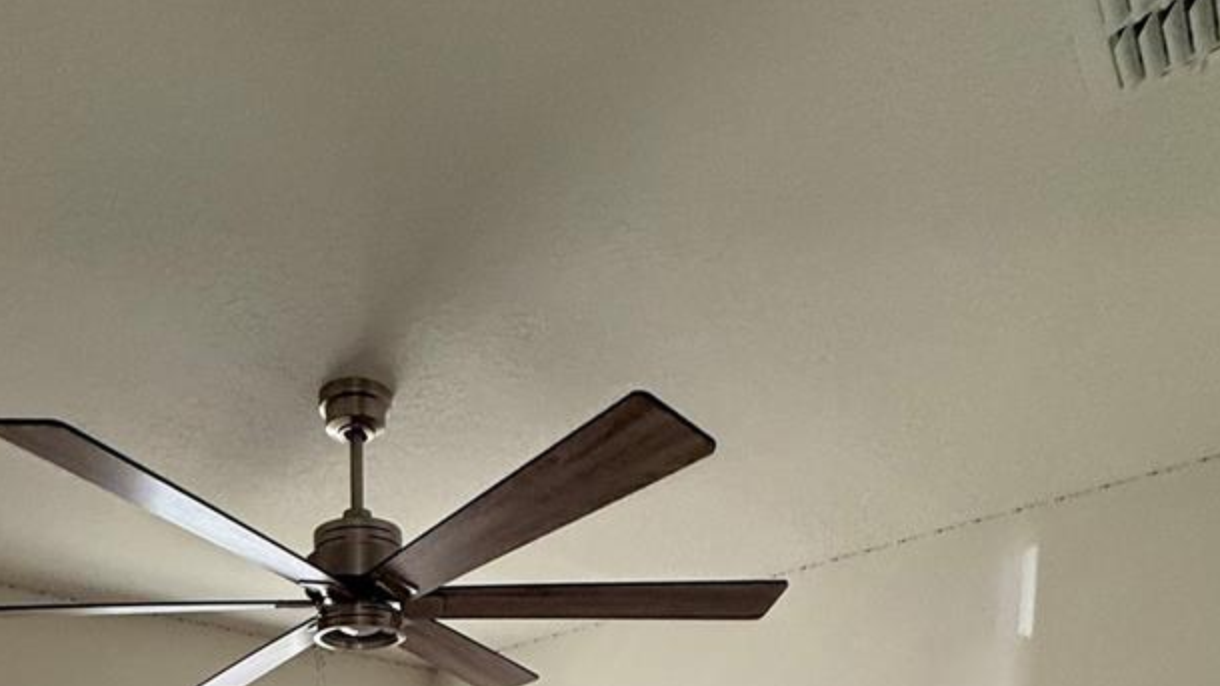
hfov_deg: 62.8
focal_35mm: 30
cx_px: 410
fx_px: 970
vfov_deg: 26.6
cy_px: 1052
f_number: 2.2
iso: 400
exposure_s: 1/60
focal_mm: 2.22
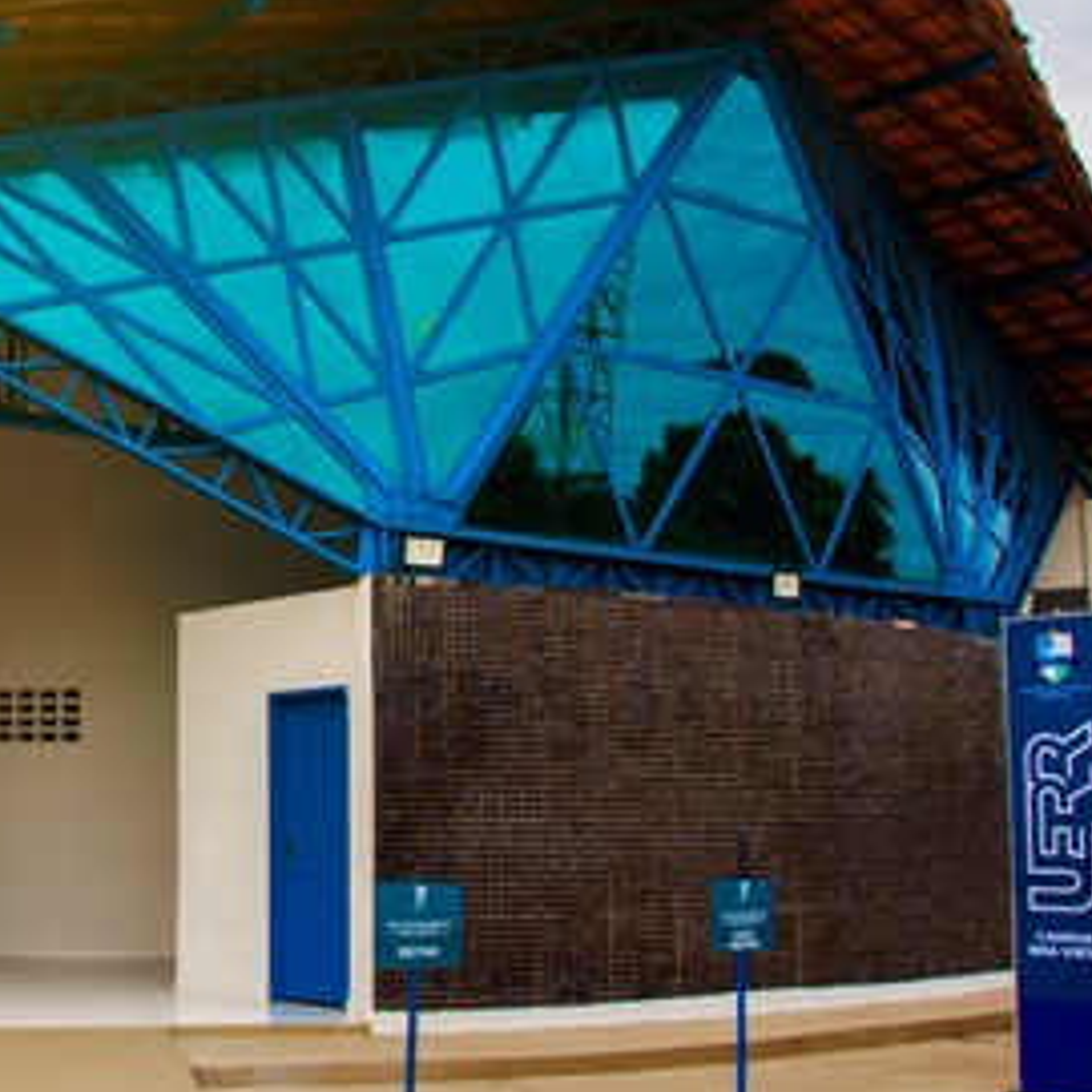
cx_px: 97
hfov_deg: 32.8
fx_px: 1749
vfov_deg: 34.7
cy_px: 566
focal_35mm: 49
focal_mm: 18
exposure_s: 1/160
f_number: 13
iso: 200
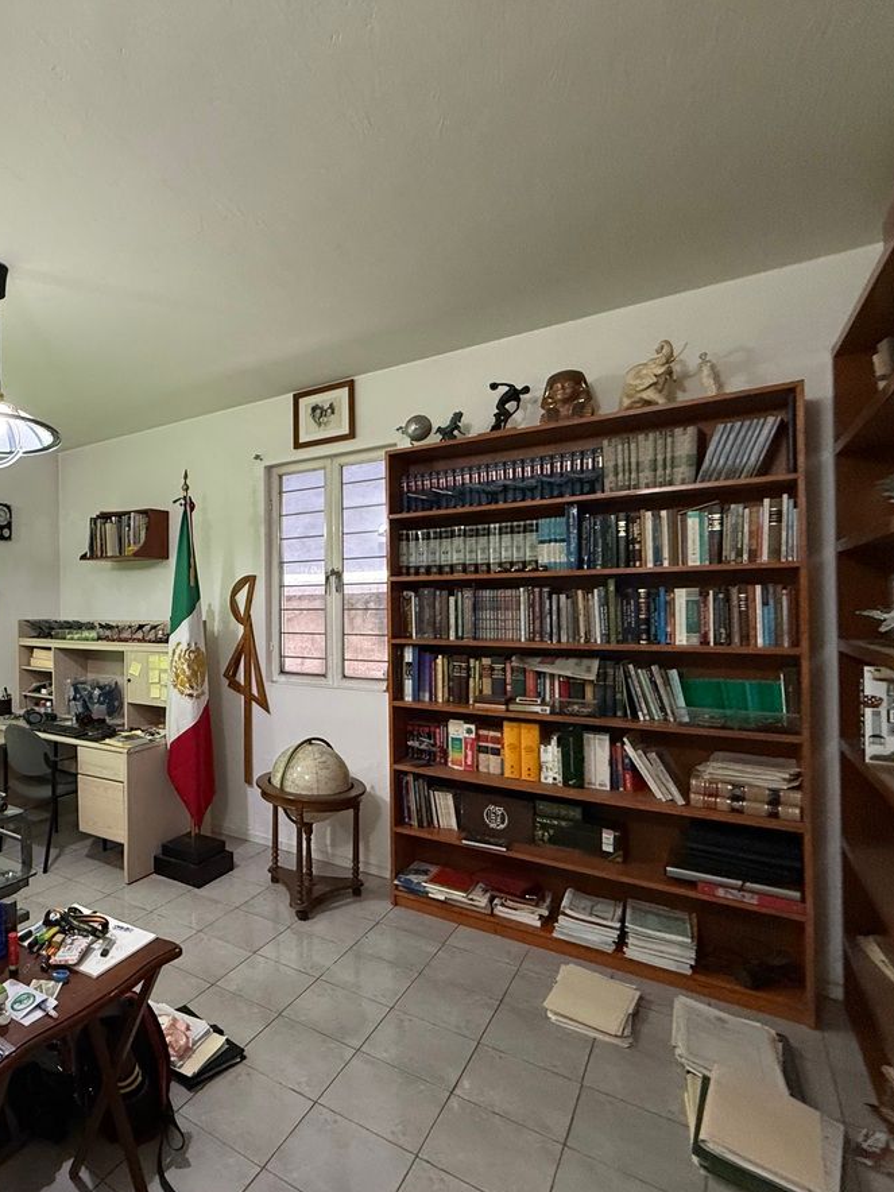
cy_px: 601
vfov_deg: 84.7
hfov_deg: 62.5
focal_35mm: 19
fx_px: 654
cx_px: 170
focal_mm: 2.22
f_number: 2.2
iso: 320
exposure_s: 1/60
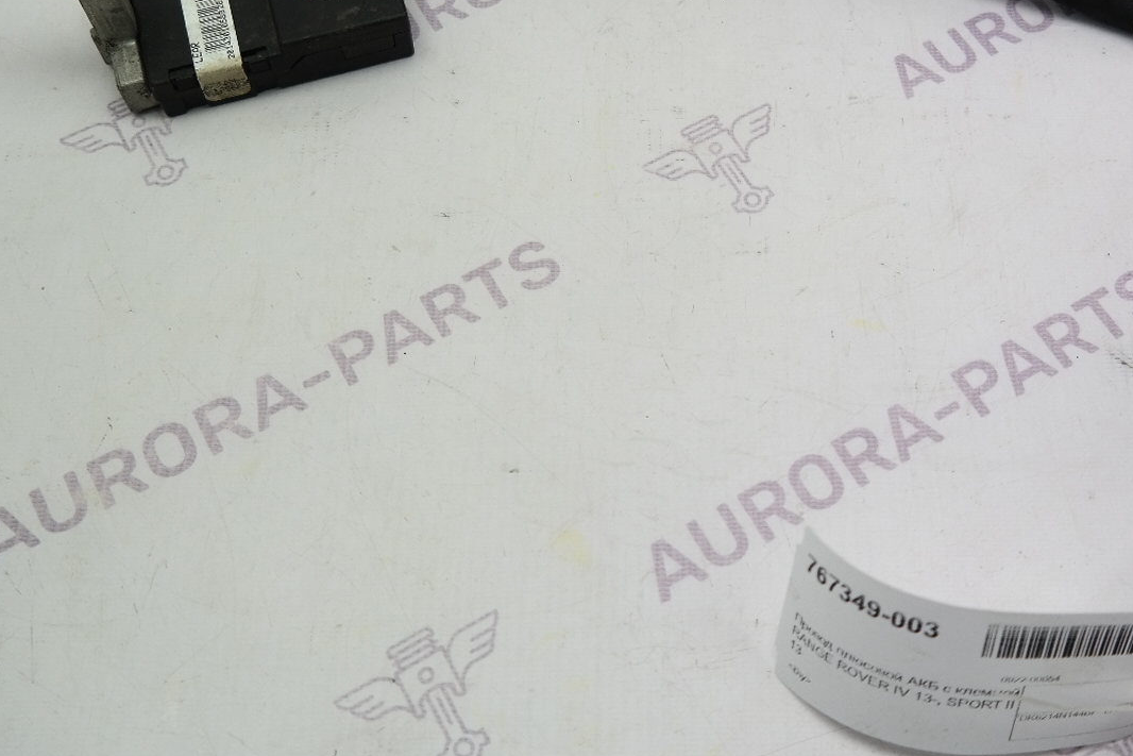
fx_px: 1479
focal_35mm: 47
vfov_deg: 28.4
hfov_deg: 41.7
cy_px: 223
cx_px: 693
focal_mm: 19
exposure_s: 1/80
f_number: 3.5
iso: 100
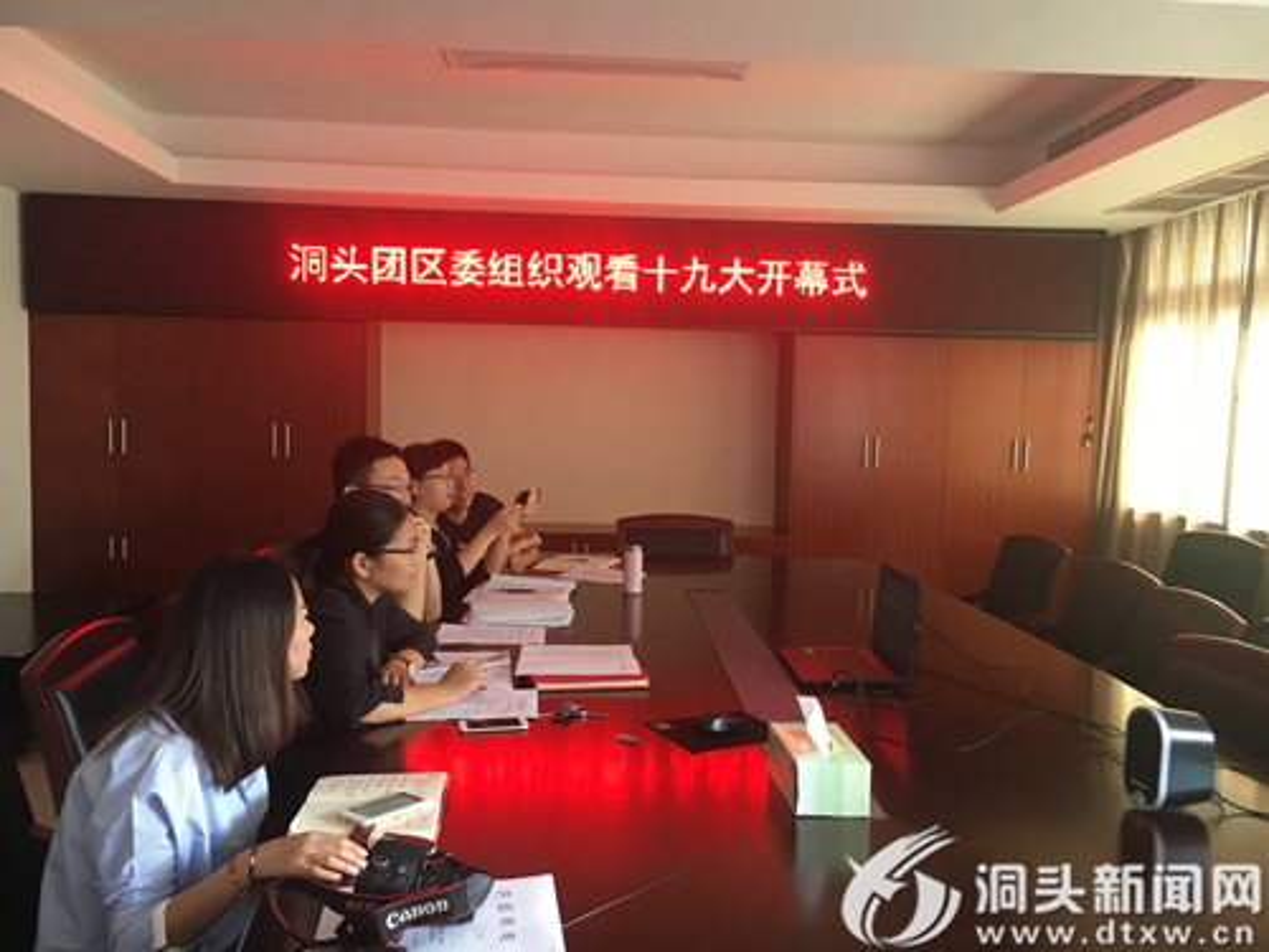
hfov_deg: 61.7
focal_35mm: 29
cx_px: 634
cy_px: 476
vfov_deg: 48.2
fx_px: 1063
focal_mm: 4.15
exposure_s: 1/33
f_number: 2.2
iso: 50
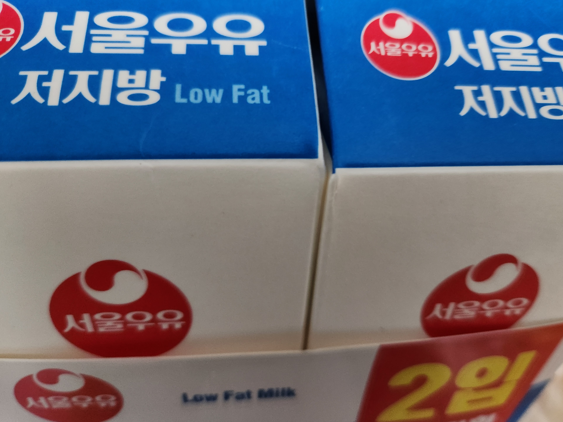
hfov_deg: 71.6
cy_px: 206
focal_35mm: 24
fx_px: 390
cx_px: 288
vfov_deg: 56.8
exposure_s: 1/24
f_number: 1.8
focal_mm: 5.4
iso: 800
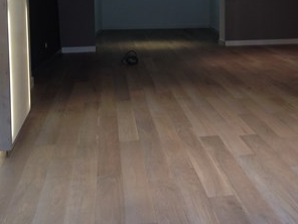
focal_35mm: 67
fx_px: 577
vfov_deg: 21.6
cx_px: 245
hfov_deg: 28.3
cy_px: 38
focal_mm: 4.12
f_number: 2.4
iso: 64
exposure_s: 1/20
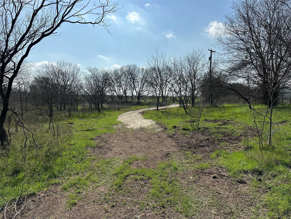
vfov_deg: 56.8
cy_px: 110
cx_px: 146
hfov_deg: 71.6
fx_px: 202
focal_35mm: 24
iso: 80
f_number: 1.78
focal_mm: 6.86
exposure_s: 1/12048
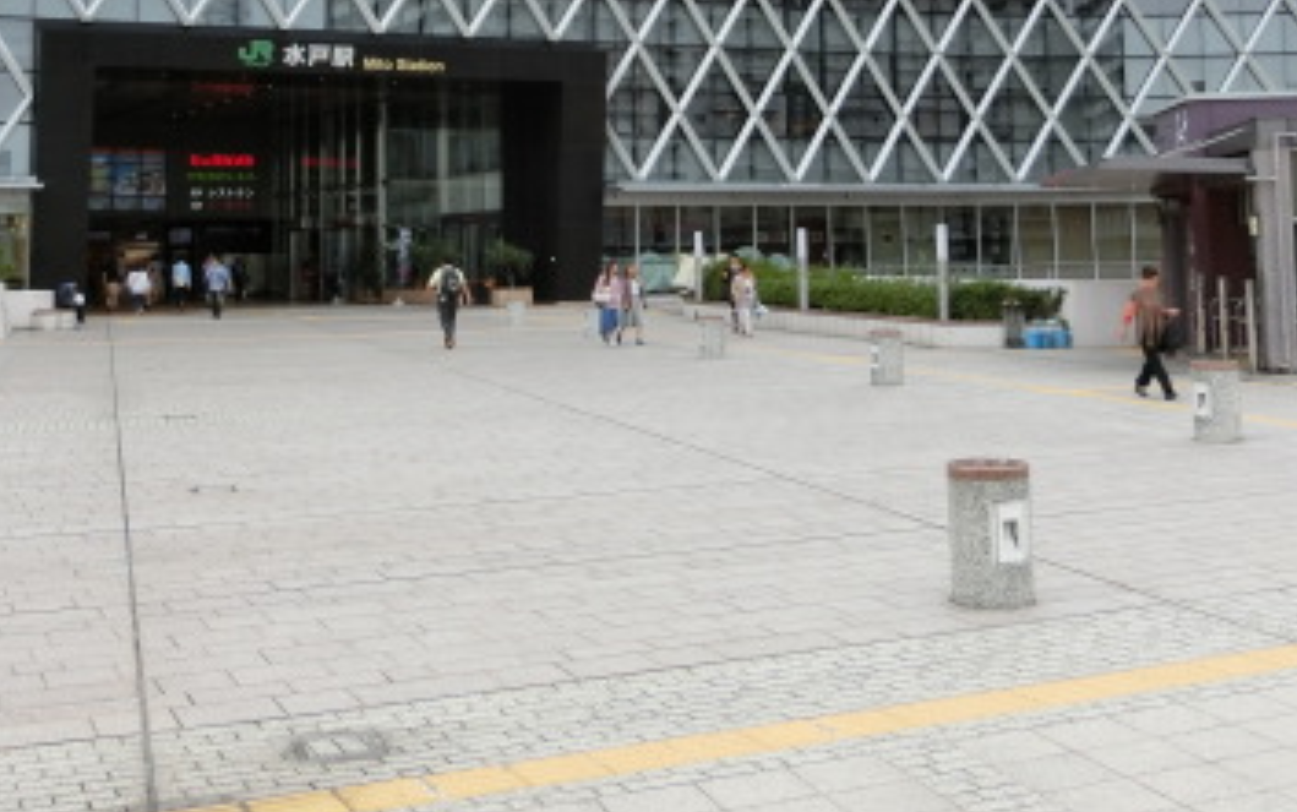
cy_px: 51
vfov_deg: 25.9
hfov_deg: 41.8
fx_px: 1697
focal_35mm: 48
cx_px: 603
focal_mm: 4.5
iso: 80
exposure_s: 1/320
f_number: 3.5
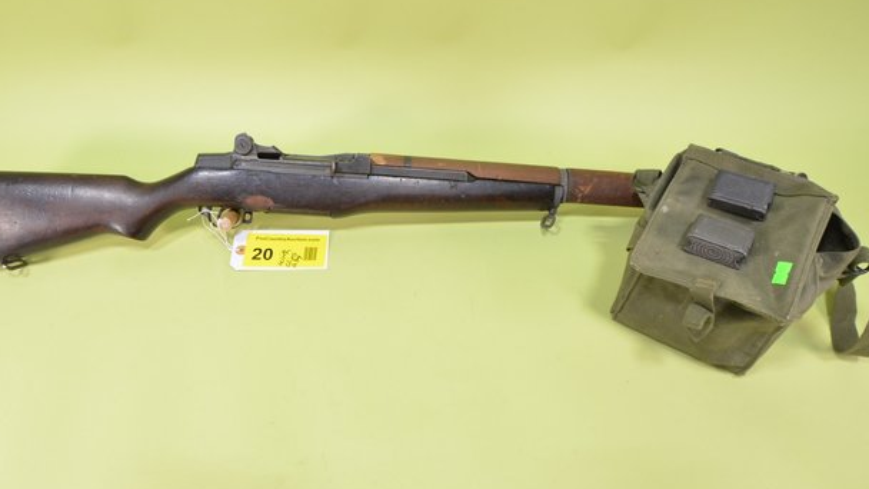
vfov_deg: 41.9
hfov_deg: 68.5
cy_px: 204
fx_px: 636
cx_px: 396
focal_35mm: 28
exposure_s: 1/125
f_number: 6.3
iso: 800
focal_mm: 15
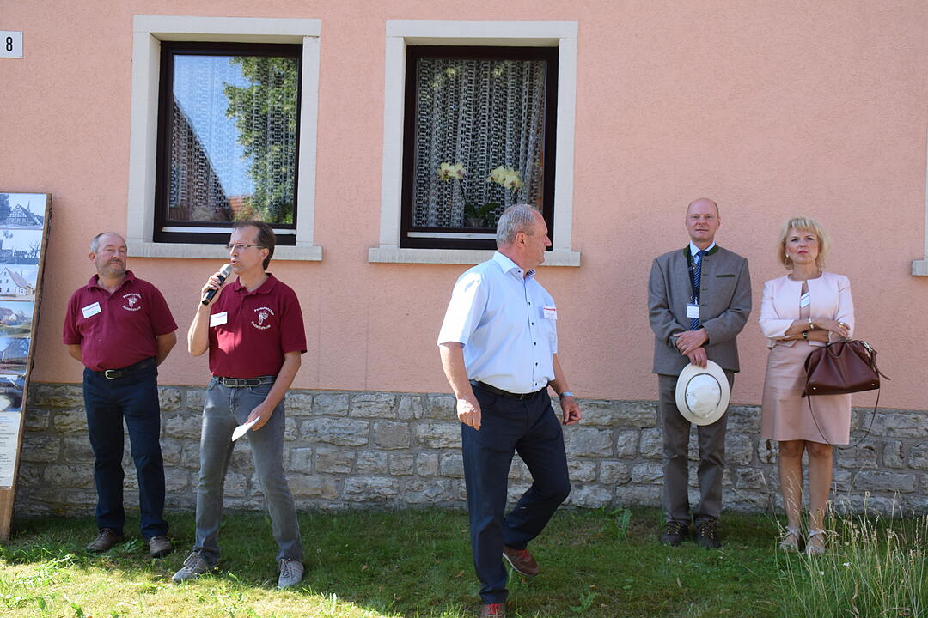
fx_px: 1005
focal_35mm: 39
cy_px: 309
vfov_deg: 34.2
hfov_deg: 49.6
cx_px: 464
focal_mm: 26
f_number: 8
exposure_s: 1/250
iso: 400
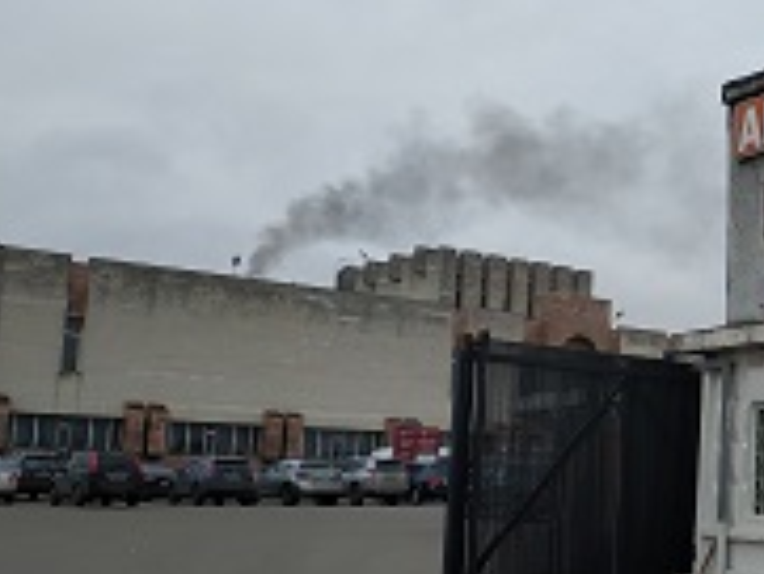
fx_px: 1171
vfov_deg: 27.5
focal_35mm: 53
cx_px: 696
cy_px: 308
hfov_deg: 34.1
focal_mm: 3.94
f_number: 1.9
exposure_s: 1/182
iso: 100
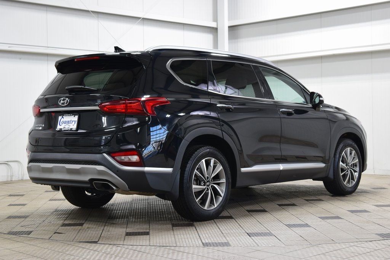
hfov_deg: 33.4
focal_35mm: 60
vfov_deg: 22.6
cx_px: 195
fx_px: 650
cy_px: 130
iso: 640
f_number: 6.3
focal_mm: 40
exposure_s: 1/15
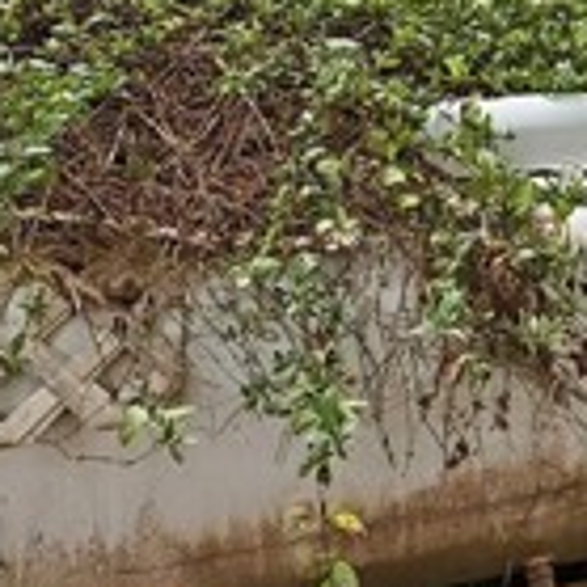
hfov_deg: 26.8
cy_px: -93
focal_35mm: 57
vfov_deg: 27.0
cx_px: 697
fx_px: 1094
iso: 40
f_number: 2.2
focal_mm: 2.2
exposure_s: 1/451
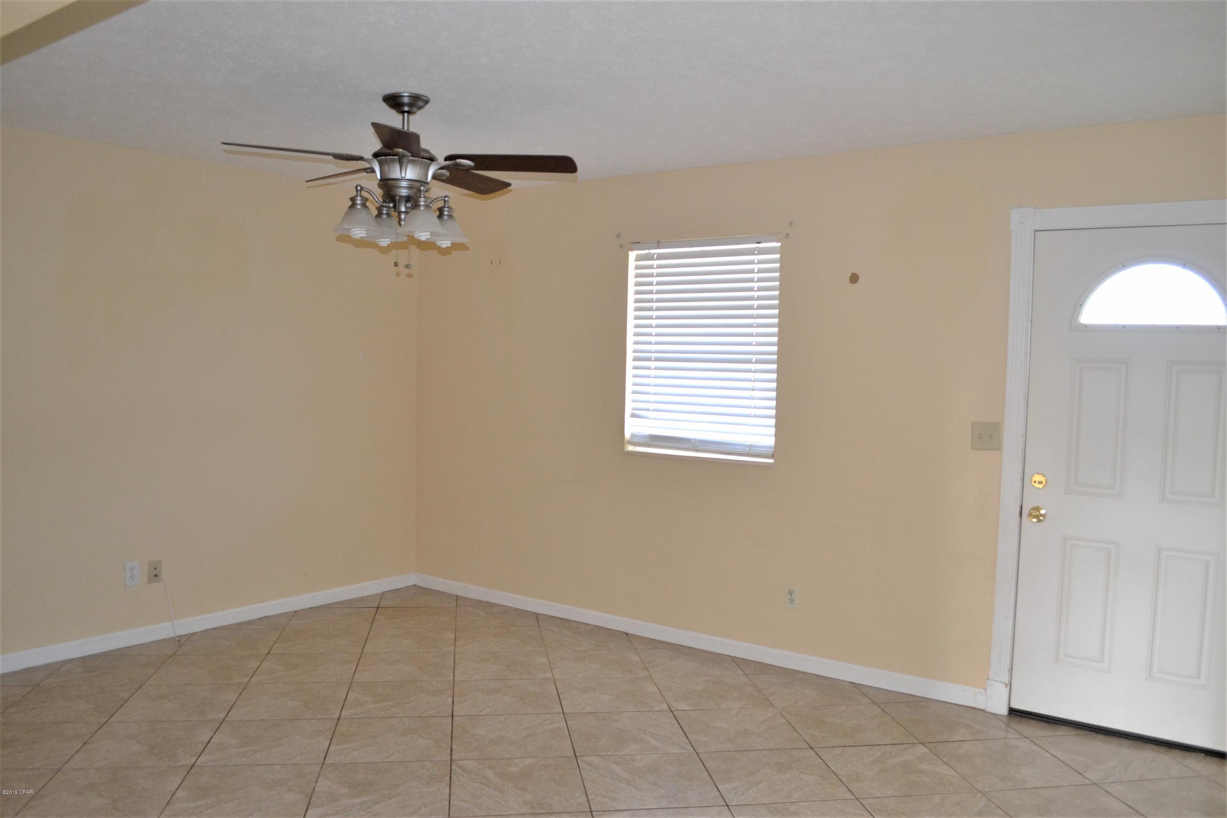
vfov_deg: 47.9
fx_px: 920
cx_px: 614
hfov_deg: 67.4
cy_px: 409
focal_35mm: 27
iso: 1400
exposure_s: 1/60
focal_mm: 18
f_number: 3.5
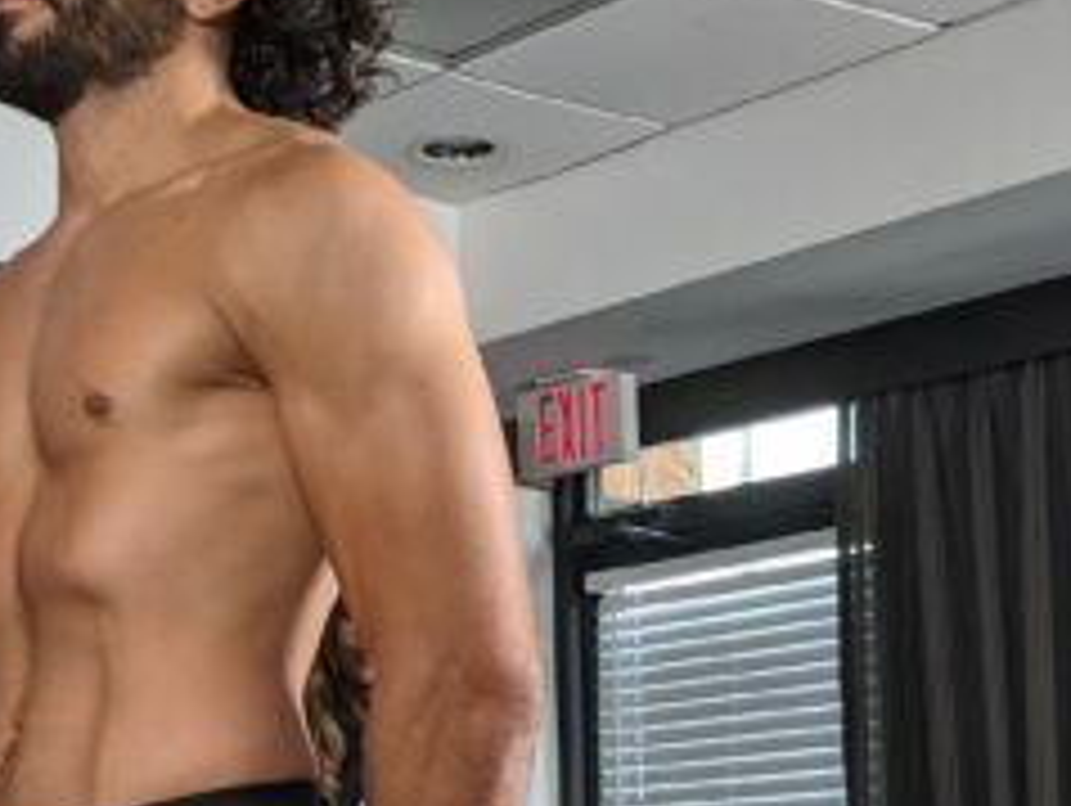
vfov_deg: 16.9
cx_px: -122
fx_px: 2694
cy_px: 648
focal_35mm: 87
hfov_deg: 21.3
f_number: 1.73
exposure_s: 1/99.9
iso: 66
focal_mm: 4.38
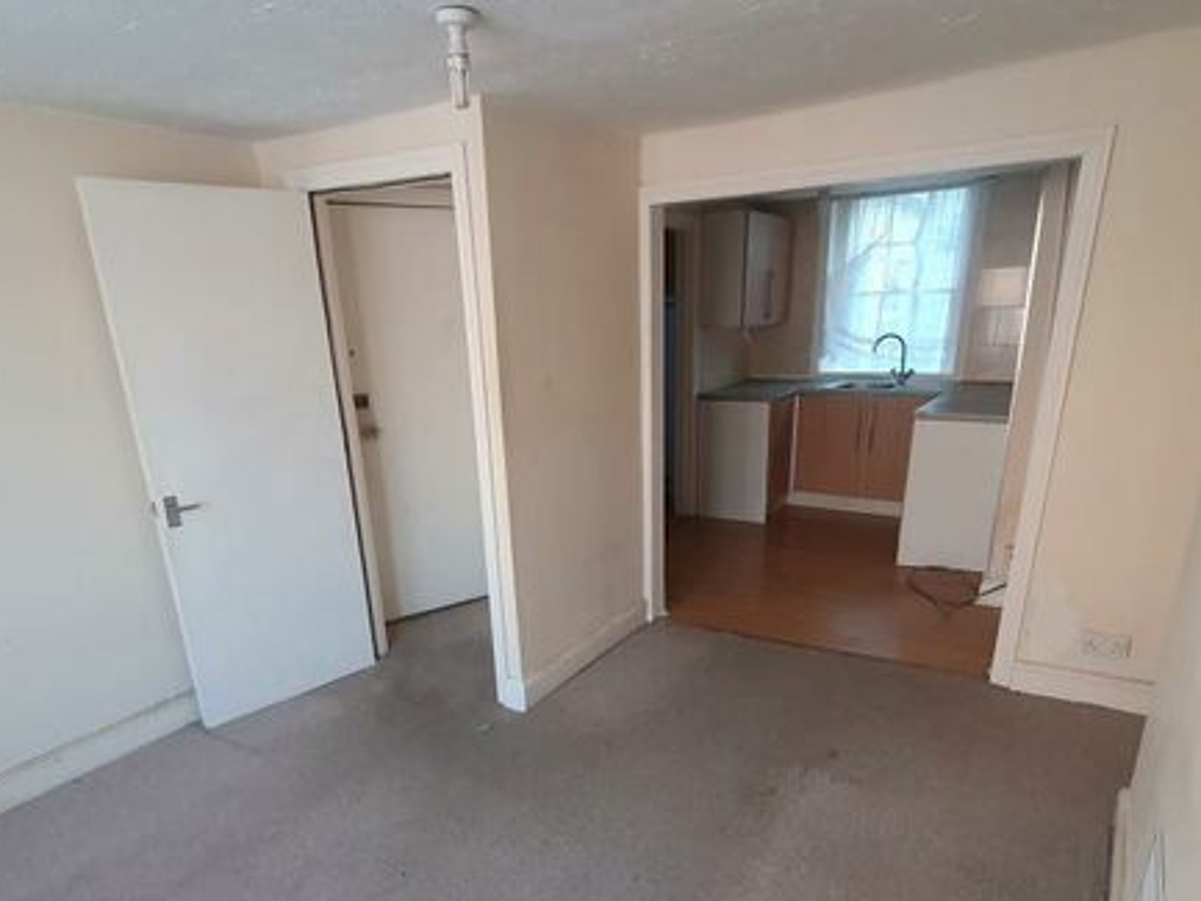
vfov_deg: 62.6
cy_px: 564
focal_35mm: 21
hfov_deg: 78.9
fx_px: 729
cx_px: 577
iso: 320
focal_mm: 1.8
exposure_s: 1/60
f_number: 2.2
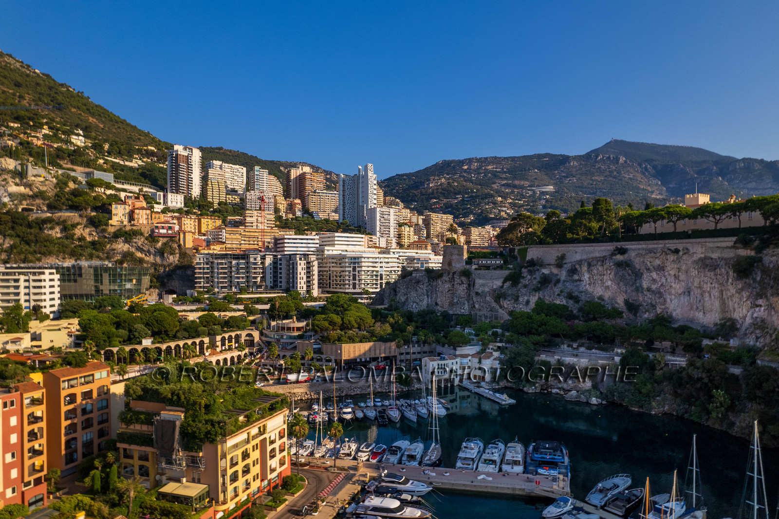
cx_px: 390
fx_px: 476
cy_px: 260
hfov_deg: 78.6
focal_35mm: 22
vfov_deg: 57.2
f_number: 2.8
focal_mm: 8.4
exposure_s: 1/80
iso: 100
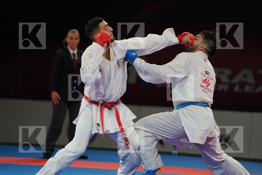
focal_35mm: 200
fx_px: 1455
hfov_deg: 10.3
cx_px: 131
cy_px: 88
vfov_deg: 6.9
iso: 1600
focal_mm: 200
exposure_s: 1/1000
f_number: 2.8
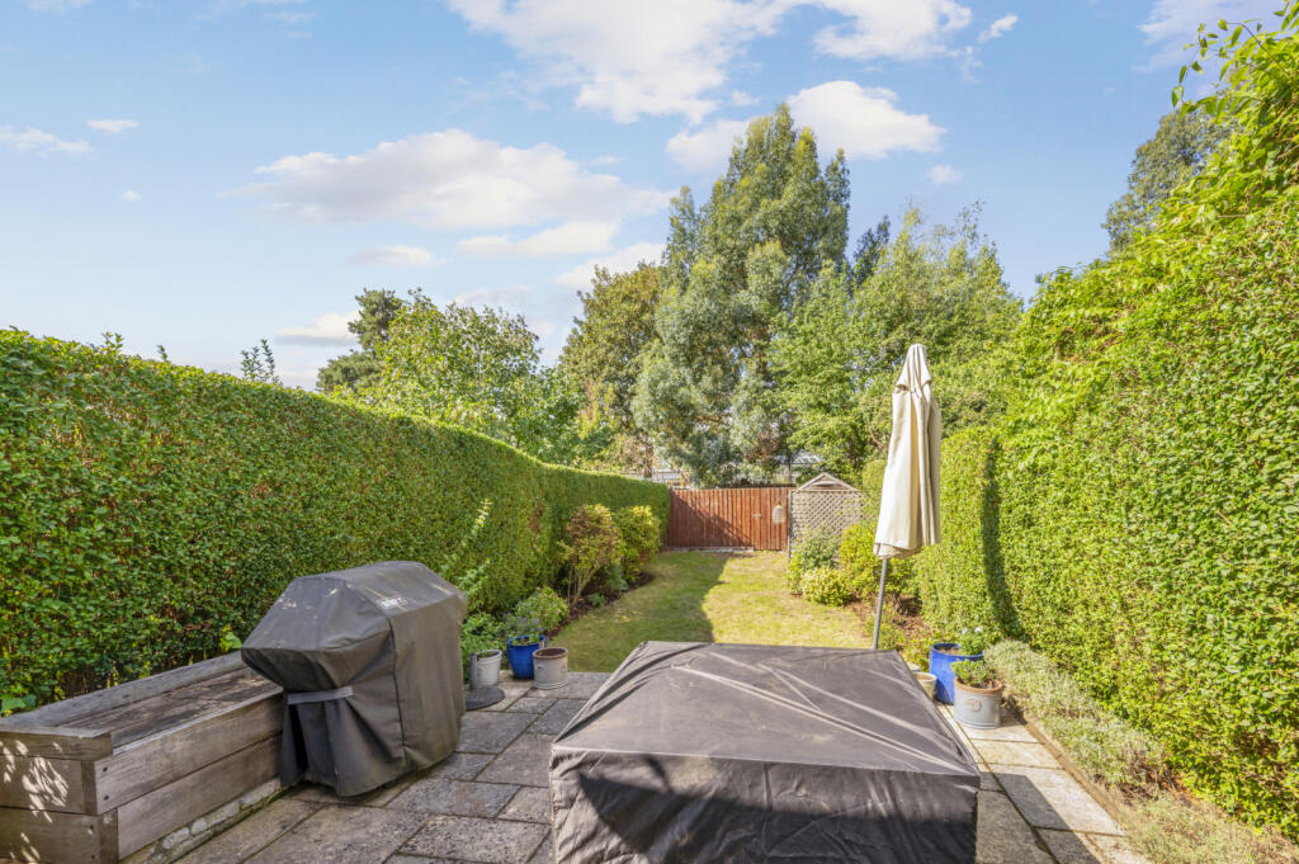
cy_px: 432
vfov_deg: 81.1
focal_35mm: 14
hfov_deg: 104.3
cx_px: 650
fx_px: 505
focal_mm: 14
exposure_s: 1/200
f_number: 8
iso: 200
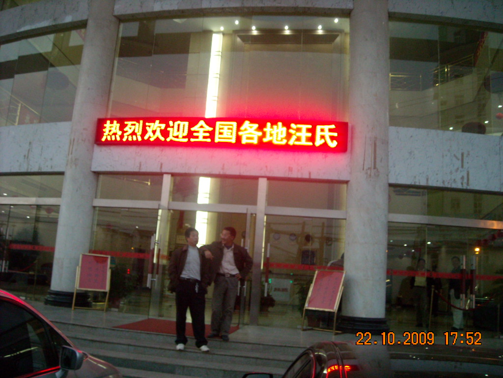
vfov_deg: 40.7
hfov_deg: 52.6
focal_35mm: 35
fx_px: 509
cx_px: 252
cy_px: 189
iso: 400
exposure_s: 1/44
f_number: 2.8
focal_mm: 5.7
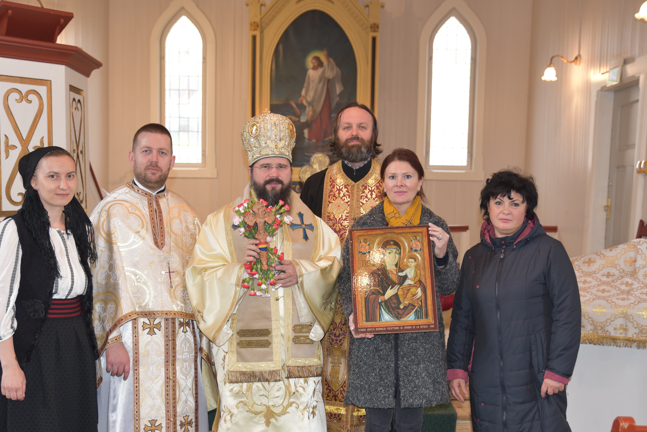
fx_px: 791
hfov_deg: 44.5
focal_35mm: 44
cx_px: 308
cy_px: 267
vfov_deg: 30.4
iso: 400
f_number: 2.8
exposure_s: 1/40
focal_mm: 35
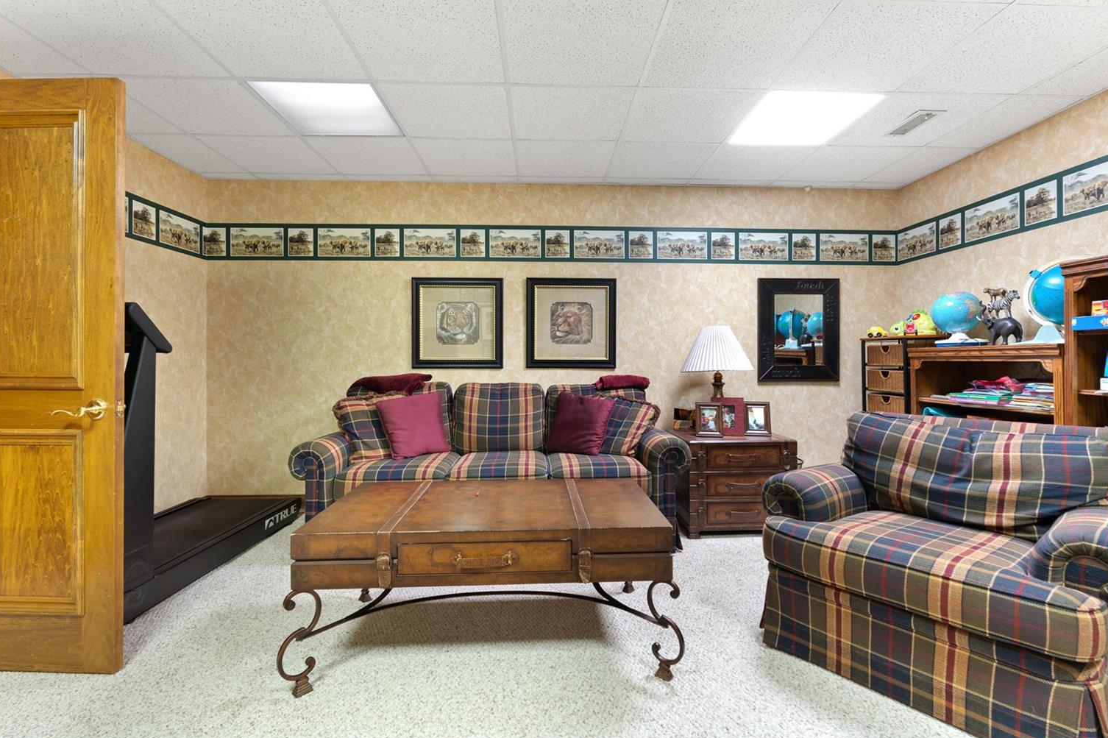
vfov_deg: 70.4
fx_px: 523
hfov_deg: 93.3
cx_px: 561
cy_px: 351
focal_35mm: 17
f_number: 8
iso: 400
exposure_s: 4
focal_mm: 16
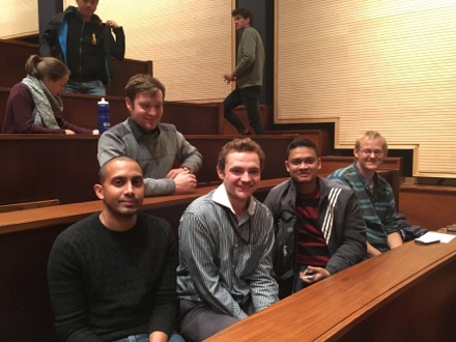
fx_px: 382
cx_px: 228
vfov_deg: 48.2
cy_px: 171
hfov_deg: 61.7
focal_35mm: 29
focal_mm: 4.15
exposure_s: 1/17
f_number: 2.2
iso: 250
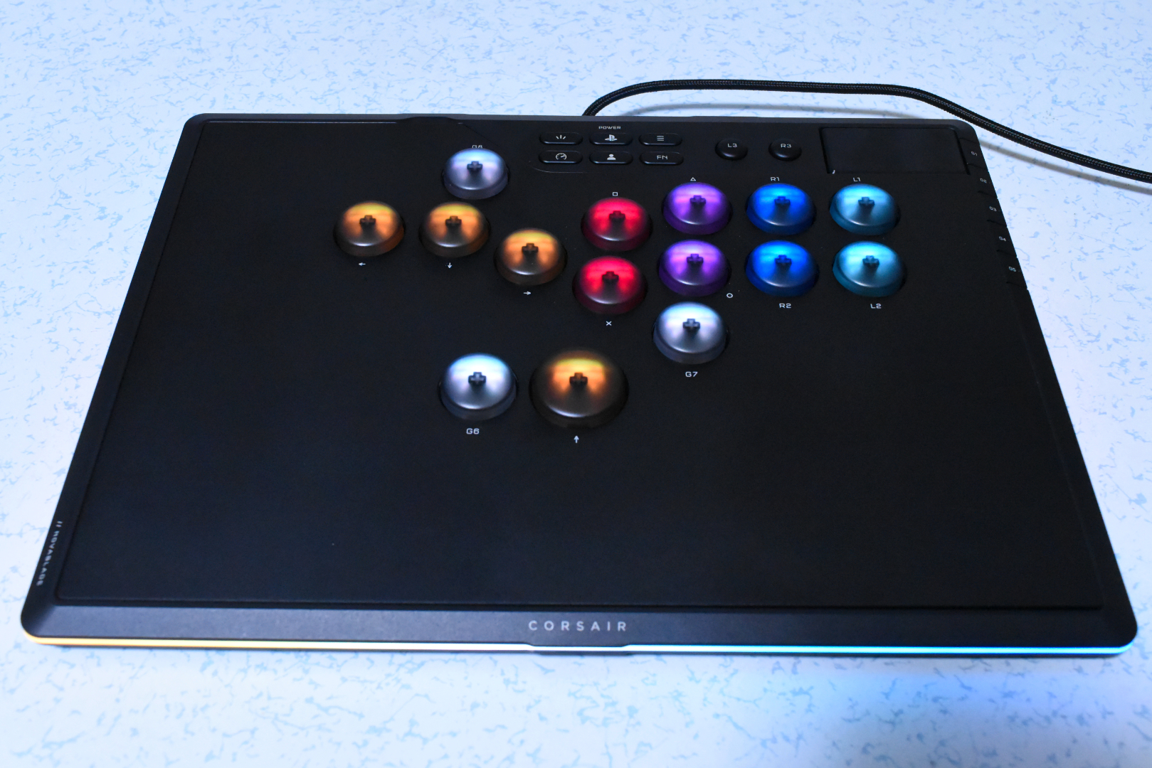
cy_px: 384
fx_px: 1104
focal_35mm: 34
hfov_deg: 55.1
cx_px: 576
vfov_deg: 38.4
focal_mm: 23
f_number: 8
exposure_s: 1/60
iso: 7200
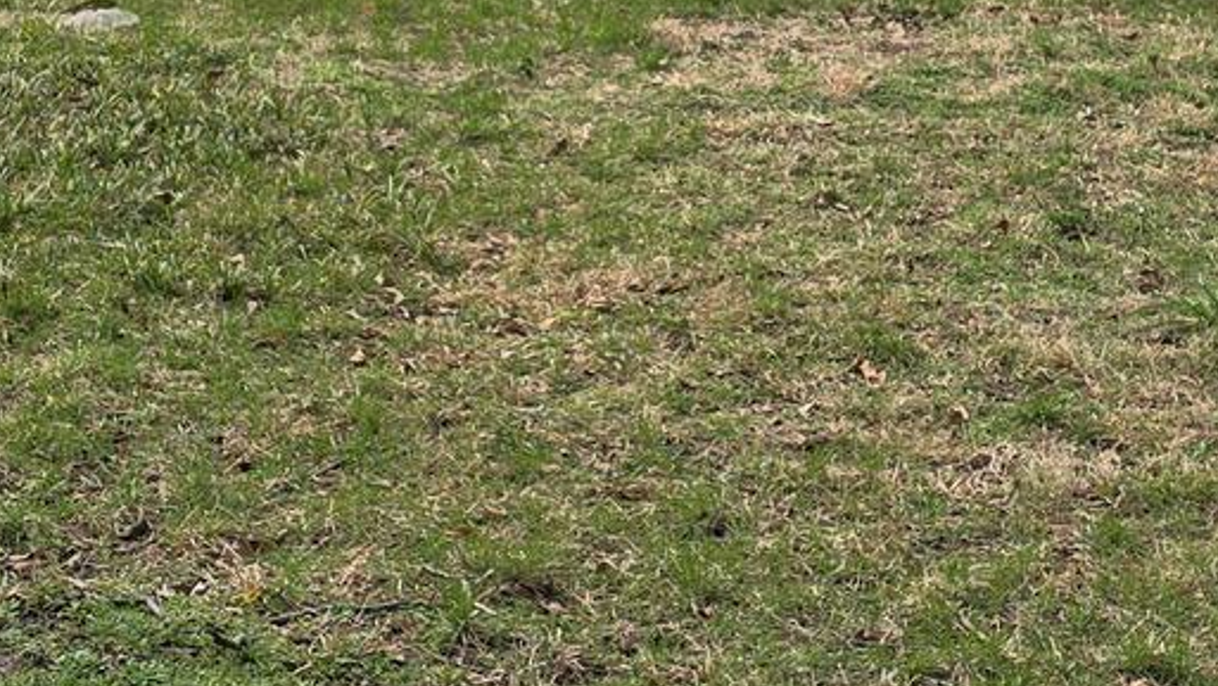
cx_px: 781
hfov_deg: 21.3
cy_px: 90
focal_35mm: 100
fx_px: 3231
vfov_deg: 12.1
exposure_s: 1/522
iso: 12
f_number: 1.7
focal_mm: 6.3
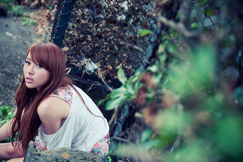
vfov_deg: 24.6
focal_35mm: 55
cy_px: 81
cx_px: 122
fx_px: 371
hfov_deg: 36.3
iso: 200
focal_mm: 55
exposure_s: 1/400
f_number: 2.8
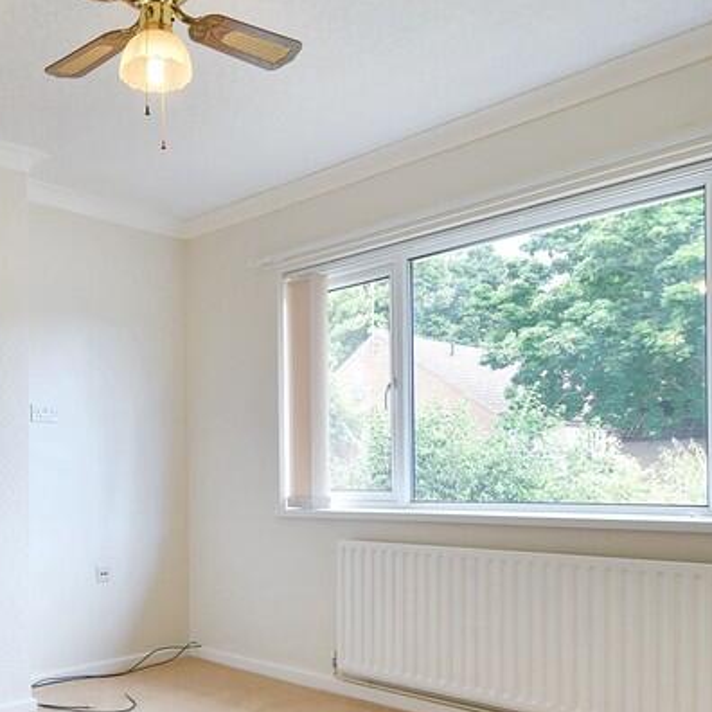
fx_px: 768
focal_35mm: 33
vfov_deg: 48.6
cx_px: 173
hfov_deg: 47.8
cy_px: 495
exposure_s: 1/25
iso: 100
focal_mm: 10
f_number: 4.5
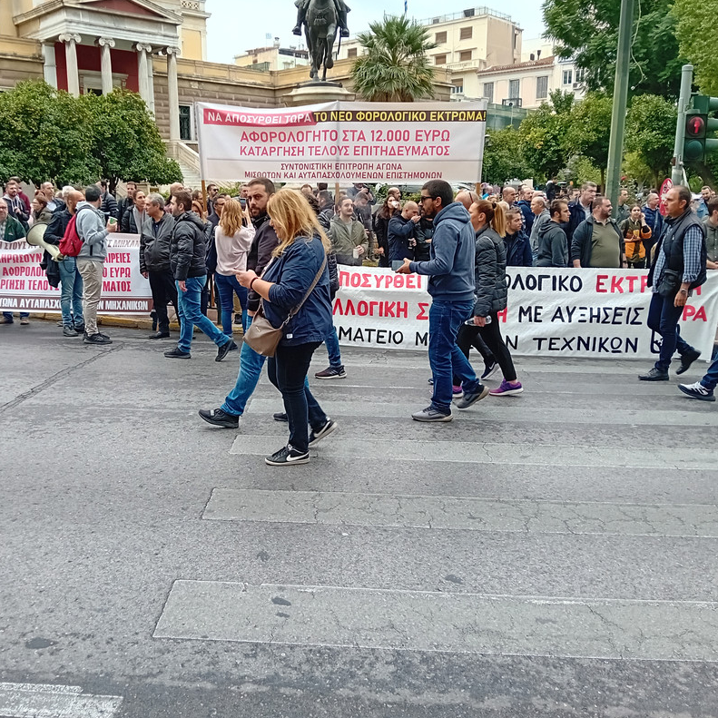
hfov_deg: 52.2
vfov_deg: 52.5
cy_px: 359
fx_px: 727
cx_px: 294
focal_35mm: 31
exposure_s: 1/167
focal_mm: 3.98
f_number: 1.8
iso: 100
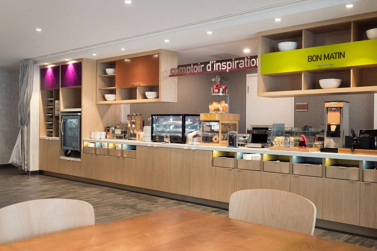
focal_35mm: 36
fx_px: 377
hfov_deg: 53.2
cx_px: 188
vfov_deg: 36.8
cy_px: 126
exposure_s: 1/2.5
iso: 200
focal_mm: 36
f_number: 11
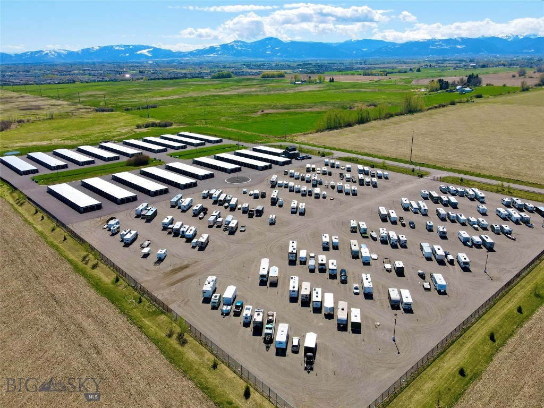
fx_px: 377
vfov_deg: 56.8
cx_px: 272
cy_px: 204
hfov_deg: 71.6
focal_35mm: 24
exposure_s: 1/60
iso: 100
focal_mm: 4.5
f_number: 2.8
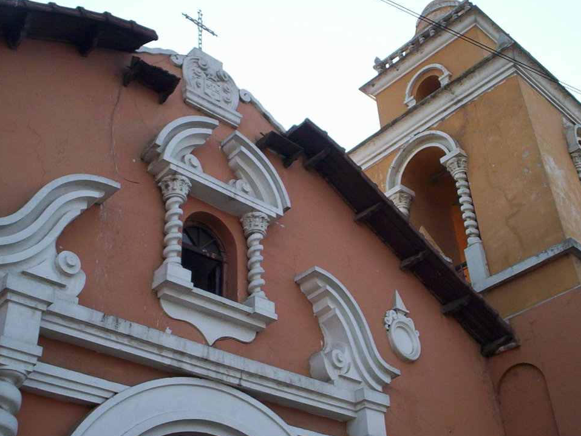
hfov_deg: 40.3
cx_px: 347
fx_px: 789
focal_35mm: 47
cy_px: 209
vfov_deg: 30.9
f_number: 4.5
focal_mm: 4.99
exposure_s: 1/275
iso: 100
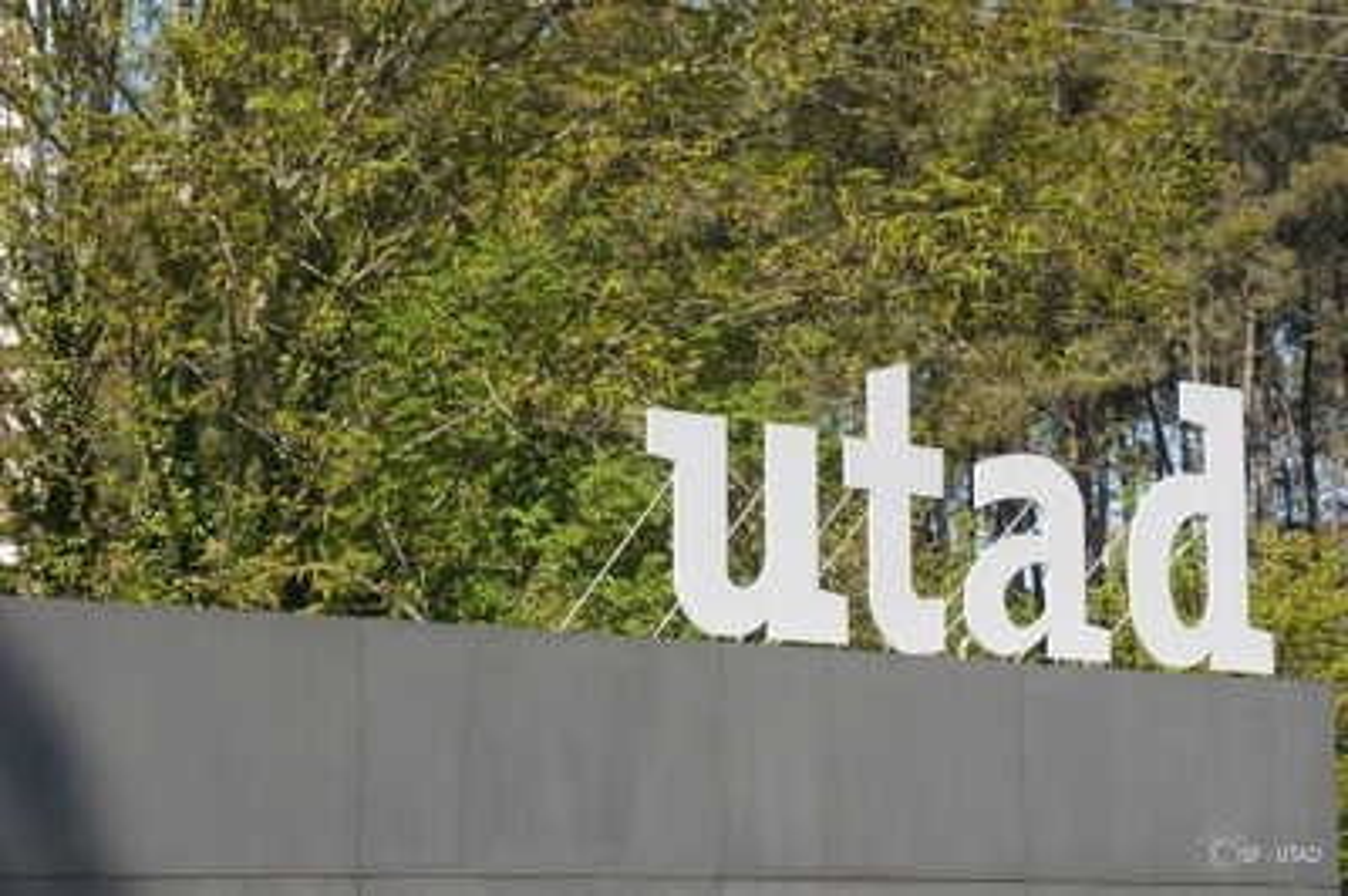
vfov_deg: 13.0
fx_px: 3928
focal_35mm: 105
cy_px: 448
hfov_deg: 19.5
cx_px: 674
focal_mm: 70
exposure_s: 1/320
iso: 200
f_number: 9
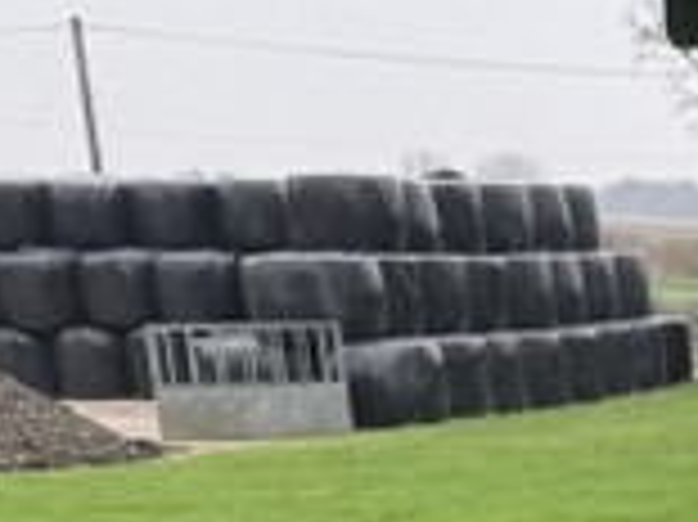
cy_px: 868
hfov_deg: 12.0
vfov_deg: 11.3
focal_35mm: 124
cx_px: 1783
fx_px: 2498
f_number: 1.78
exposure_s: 1/156
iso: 100
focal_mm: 6.76
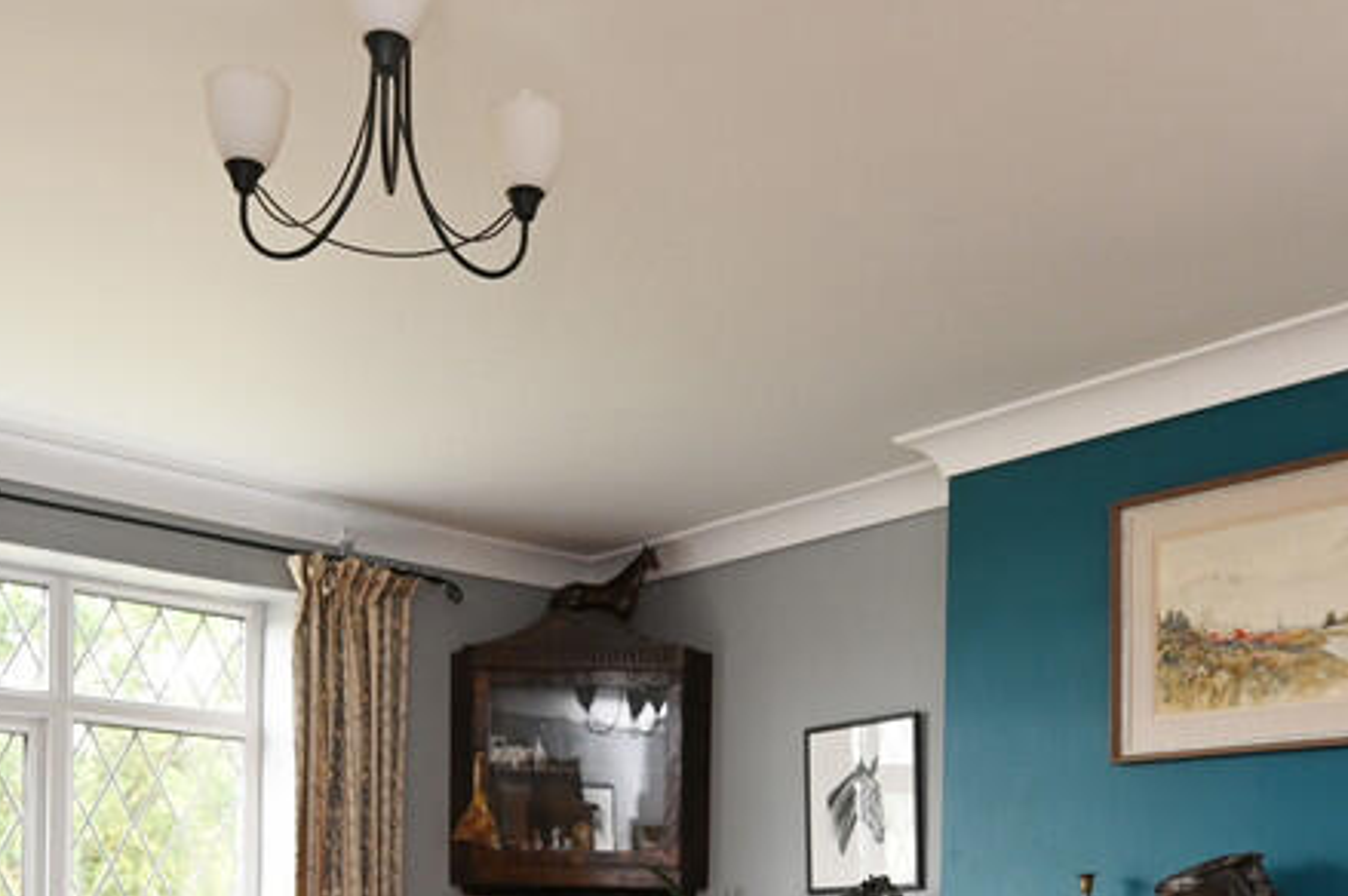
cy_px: 962
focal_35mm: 42
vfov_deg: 29.1
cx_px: 590
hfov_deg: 46.3
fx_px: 1571
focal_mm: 18
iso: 560
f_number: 4
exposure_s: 1/60
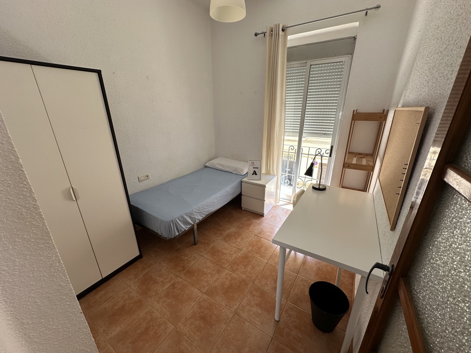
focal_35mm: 14
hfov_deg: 102.1
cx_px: 236
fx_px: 190
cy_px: 176
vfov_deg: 85.7
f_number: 2.2
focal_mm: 2.22
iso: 64
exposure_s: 1/99
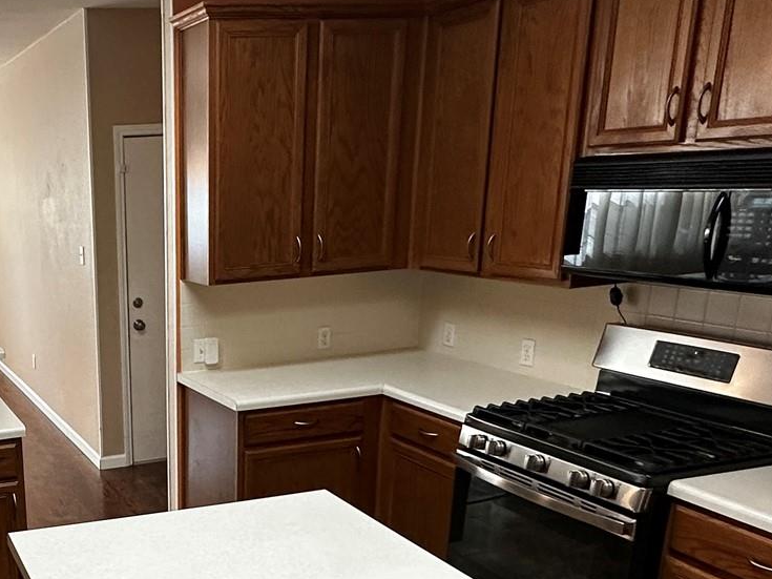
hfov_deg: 42.9
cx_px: 48
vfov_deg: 35.8
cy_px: 447
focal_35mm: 39
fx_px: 870
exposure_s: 1/120
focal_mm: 2.22
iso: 250
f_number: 2.2
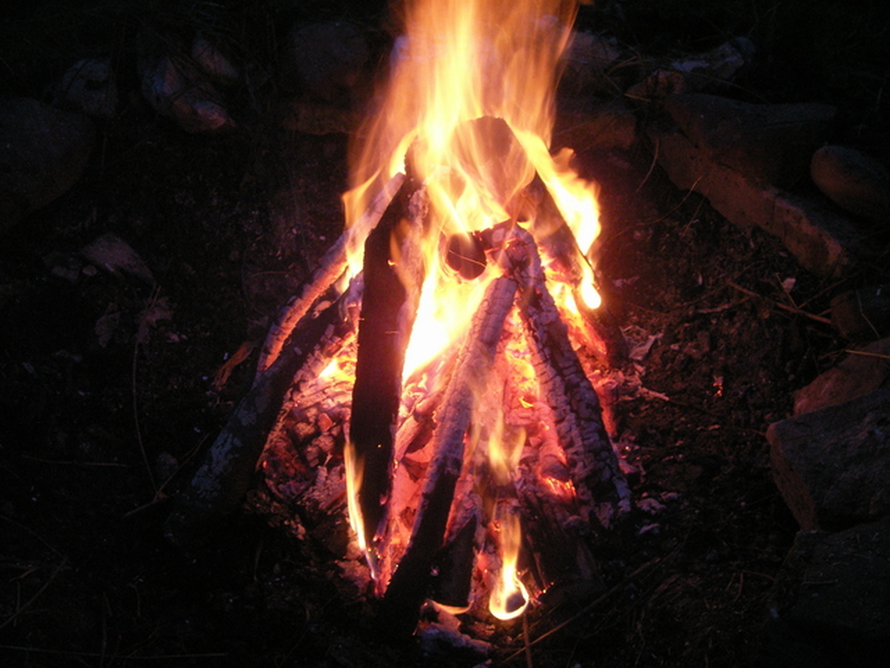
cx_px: 445
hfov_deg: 50.1
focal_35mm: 37
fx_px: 951
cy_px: 334
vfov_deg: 38.7
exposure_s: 1/10
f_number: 3.5
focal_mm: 7.7
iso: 160
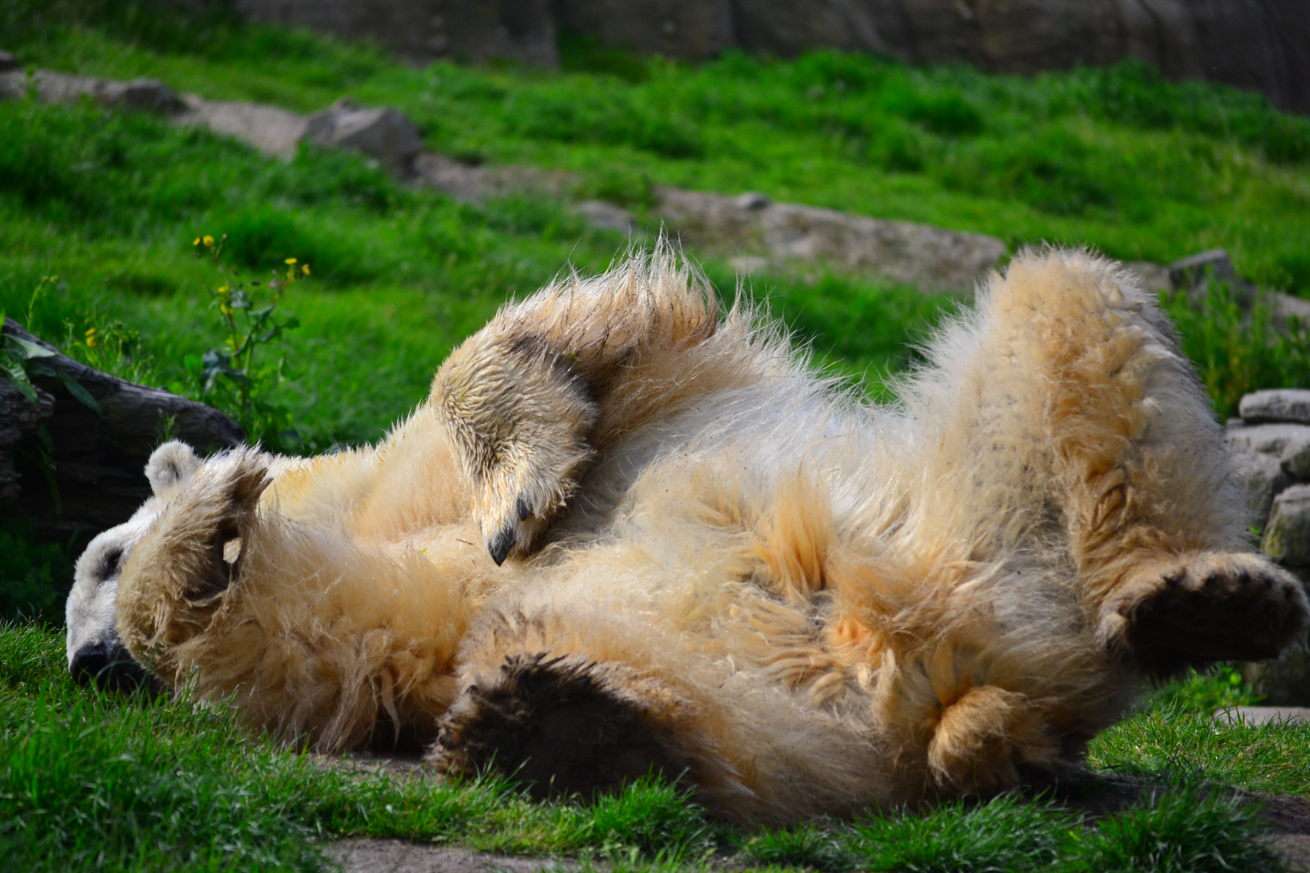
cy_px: 436
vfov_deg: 5.6
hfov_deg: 8.3
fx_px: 9006
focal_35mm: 248
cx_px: 655
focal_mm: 165
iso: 400
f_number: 5.3
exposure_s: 1/500
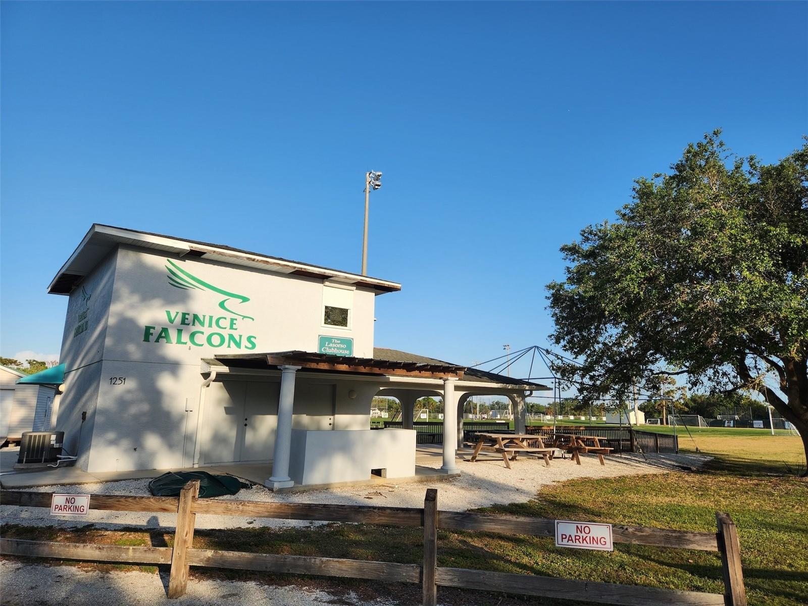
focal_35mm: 23
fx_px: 537
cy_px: 303
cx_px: 404
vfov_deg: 58.9
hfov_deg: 73.9
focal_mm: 5.4
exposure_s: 1/1276
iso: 20
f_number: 1.8
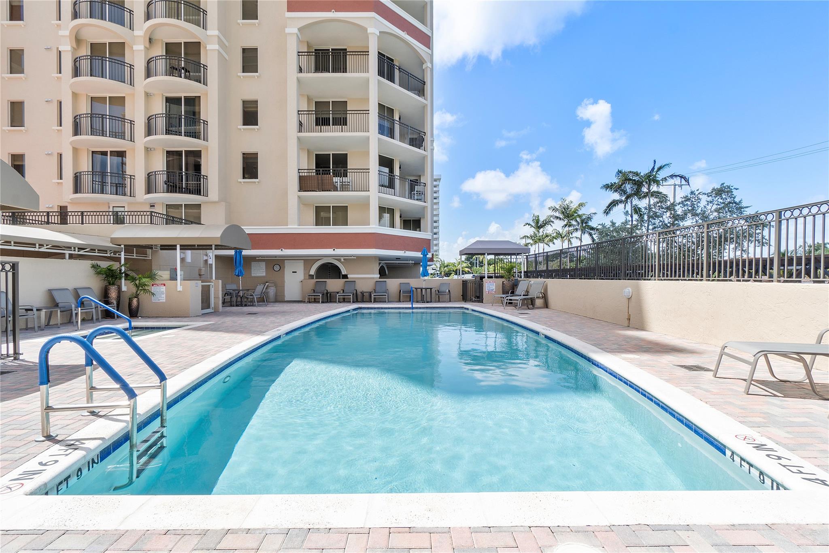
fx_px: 345
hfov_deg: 100.4
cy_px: 276
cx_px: 414
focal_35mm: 15
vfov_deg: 77.3
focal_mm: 10
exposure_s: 1/250
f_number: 11
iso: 160
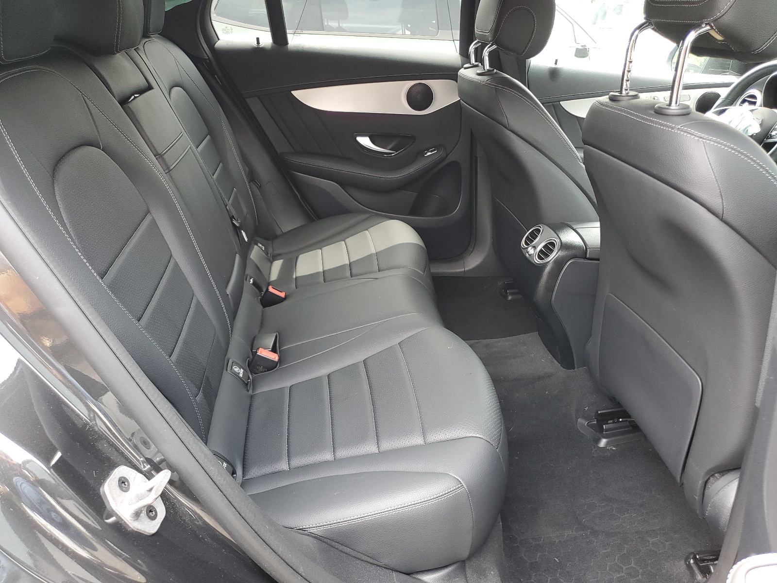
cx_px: 388
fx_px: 584
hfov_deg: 67.3
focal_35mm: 26
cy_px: 292
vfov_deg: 53.1
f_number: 1.5
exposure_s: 1/120
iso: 89
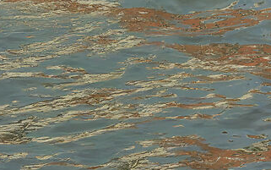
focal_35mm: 312
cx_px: 645
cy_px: -779
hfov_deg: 6.4
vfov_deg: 3.7
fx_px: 2306
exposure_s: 1/250
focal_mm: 41
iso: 100
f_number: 10
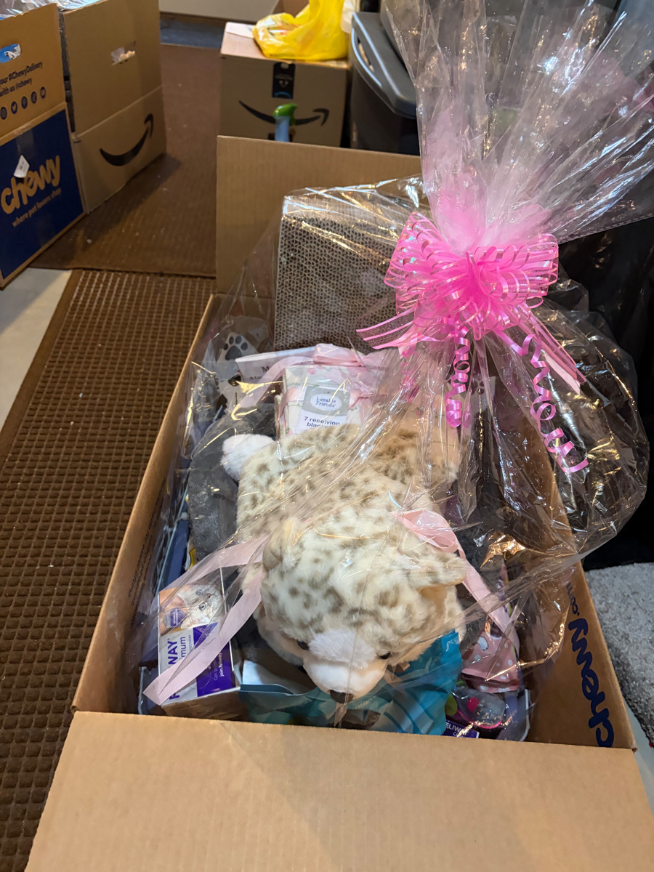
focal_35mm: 26
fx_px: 655
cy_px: 436
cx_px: 327
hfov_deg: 53.1
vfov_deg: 67.3
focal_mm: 5.96
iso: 500
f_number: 1.6
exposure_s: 1/40
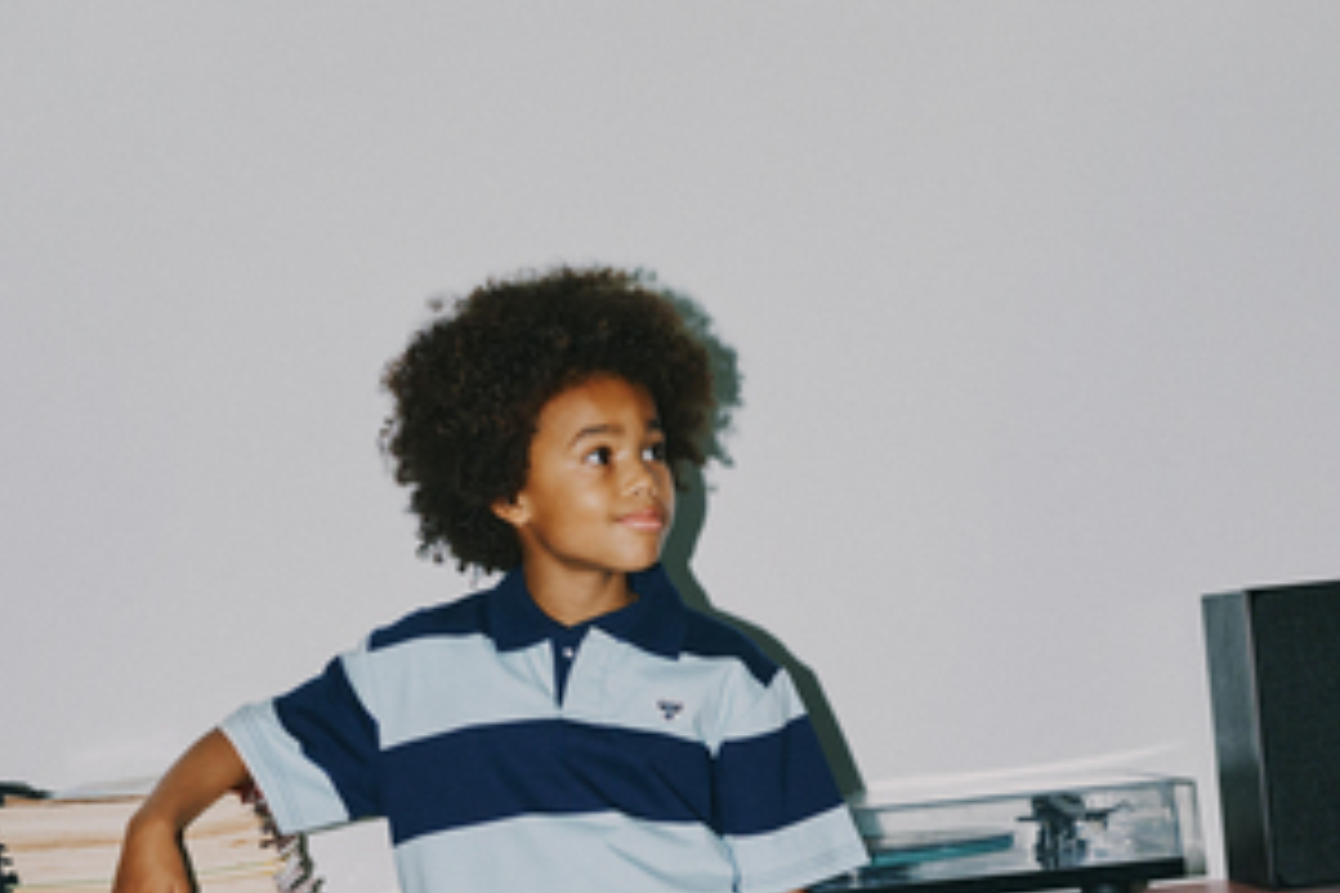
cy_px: 808
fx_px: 3387
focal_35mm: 91
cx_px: 695
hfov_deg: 22.4
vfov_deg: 14.9
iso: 160
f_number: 4
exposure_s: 1/200
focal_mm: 42
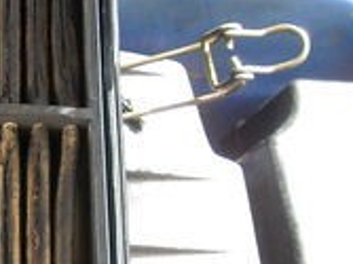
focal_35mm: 134
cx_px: -228
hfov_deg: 13.6
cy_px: 215
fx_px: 1365
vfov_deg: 11.0
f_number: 2.8
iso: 218
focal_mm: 5.7
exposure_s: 1/114
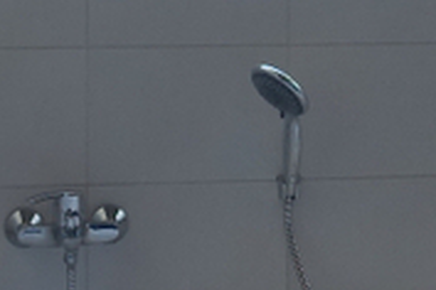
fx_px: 2216
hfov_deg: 10.9
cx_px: 586
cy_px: -88
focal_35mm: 183
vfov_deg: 7.4
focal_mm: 8.8
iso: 125
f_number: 2.8
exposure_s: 1/80
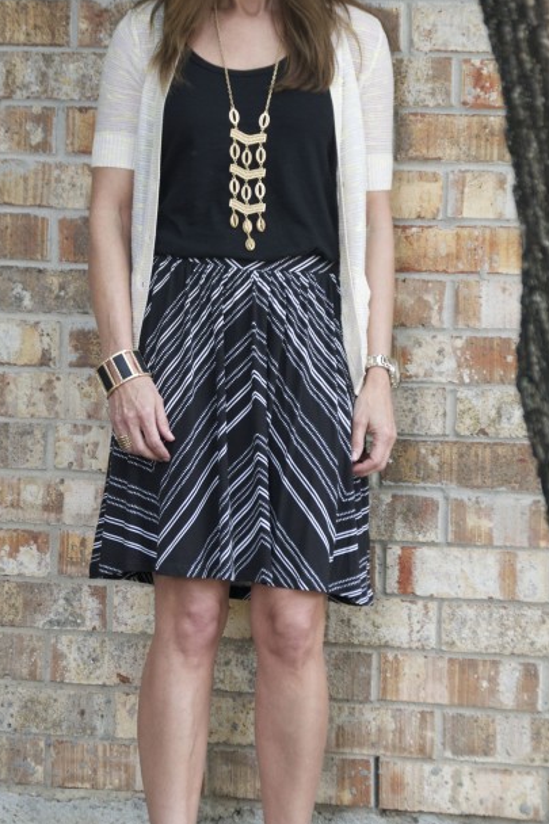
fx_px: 5489
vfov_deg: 8.6
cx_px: 235
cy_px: 442
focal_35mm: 240
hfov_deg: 5.7
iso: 400
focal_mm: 95
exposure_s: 1/200
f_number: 4.5
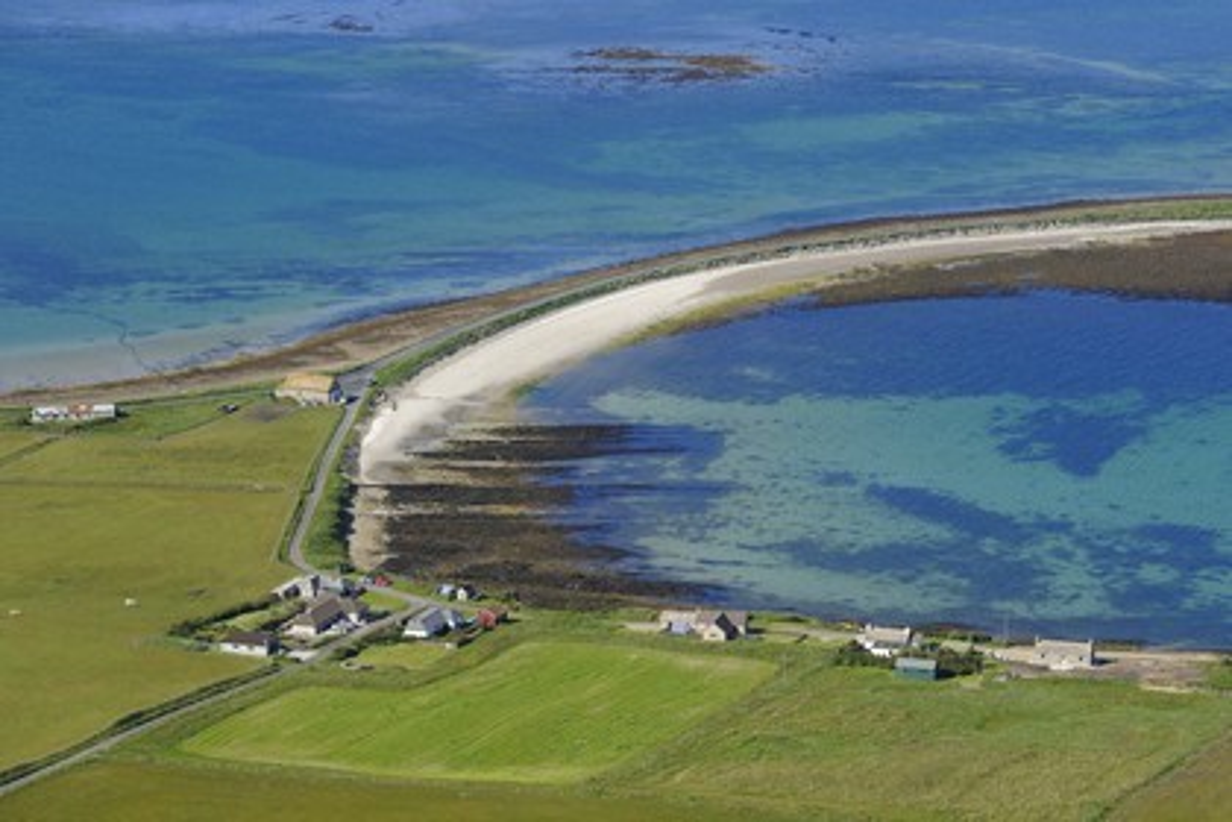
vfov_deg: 11.8
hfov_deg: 17.6
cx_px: 616
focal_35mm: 116
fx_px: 3969
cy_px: 411
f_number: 7.1
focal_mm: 116
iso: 400
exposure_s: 1/800
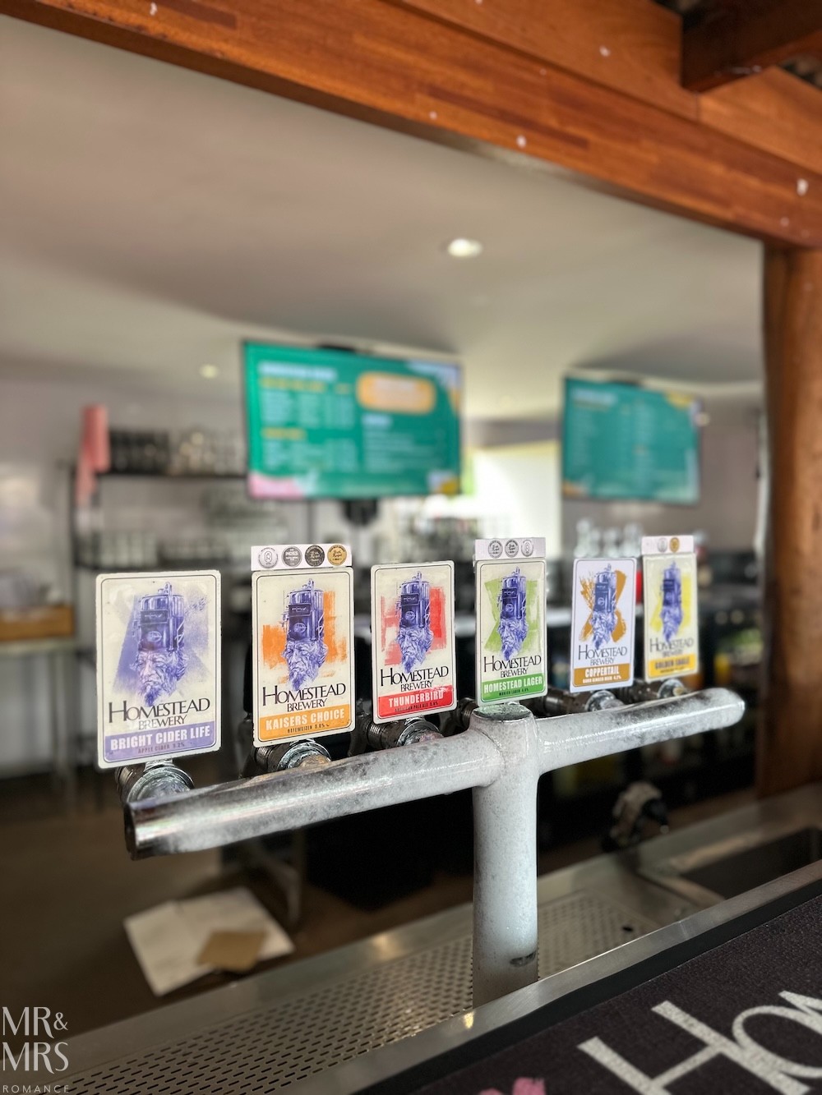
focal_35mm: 24
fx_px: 760
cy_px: 548
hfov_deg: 56.8
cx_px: 411
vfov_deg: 71.6
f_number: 1.78
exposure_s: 1/100
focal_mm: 6.86
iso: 100
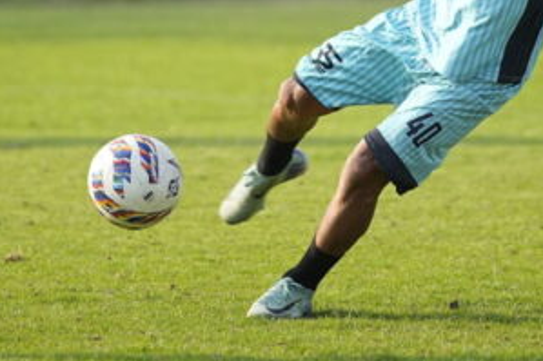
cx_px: 316
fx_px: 10326
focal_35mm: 685
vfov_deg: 2.0
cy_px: -151
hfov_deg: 3.0
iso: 400
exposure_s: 1/2000
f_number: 2.8
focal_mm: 200
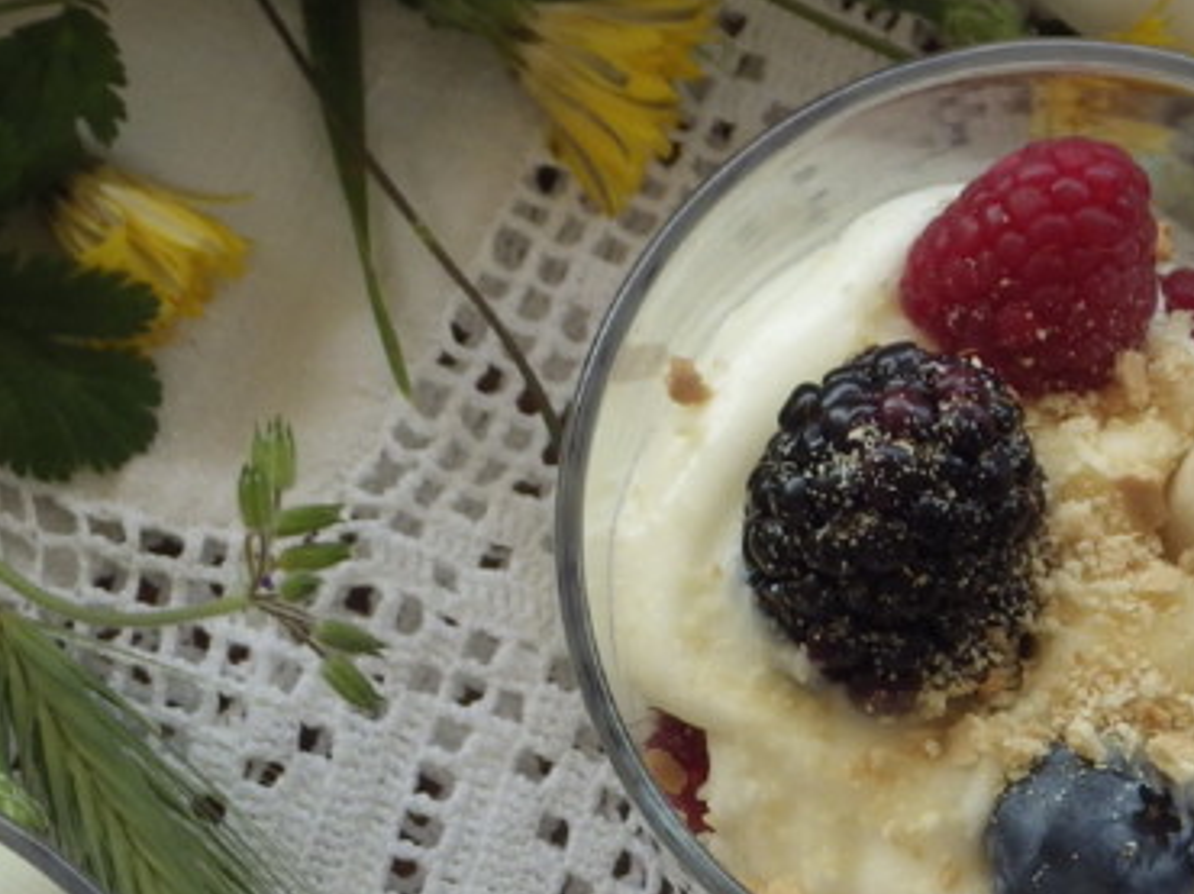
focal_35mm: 173
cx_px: 926
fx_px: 5963
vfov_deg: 8.5
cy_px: 871
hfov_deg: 11.4
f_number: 3.8
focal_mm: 9
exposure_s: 1/100
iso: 100
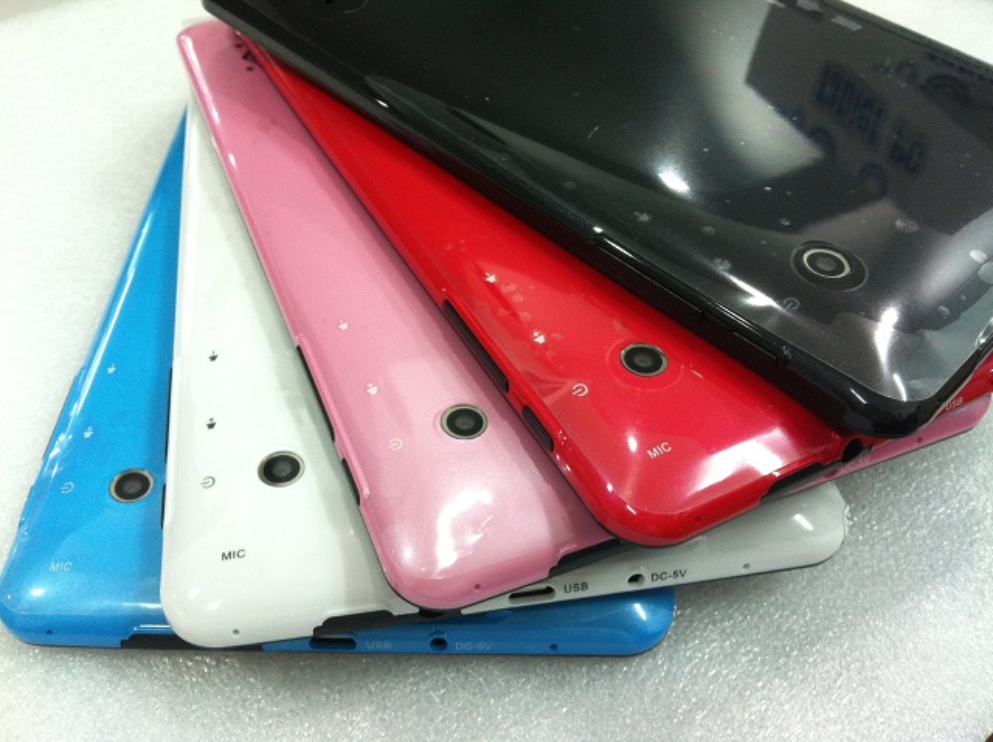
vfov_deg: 40.6
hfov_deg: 52.7
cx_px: 496
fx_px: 1003
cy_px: 371
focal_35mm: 35
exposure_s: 1/17
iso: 125
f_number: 2.8
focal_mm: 3.85
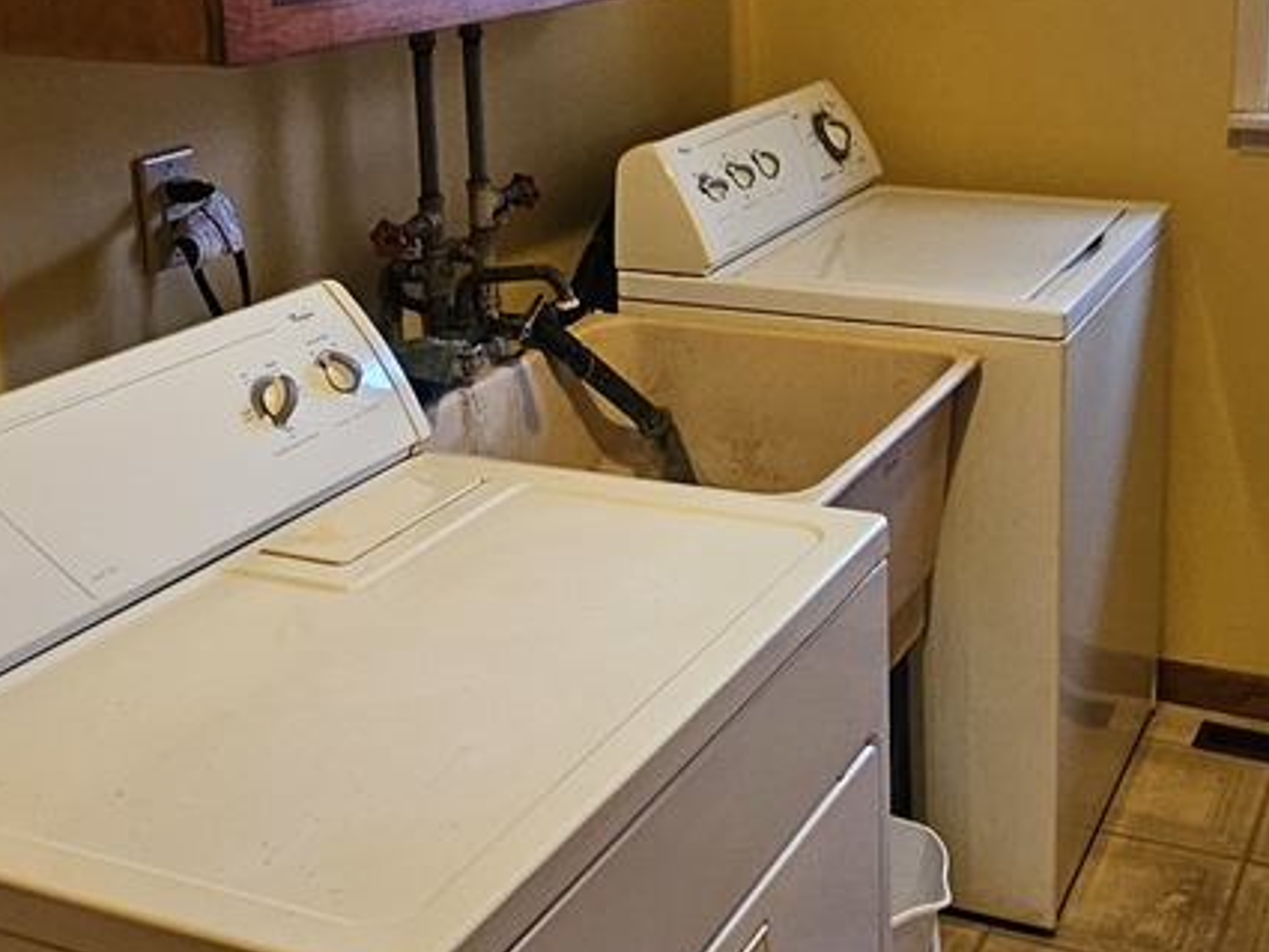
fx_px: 1613
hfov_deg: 42.4
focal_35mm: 44
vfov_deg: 32.4
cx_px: 845
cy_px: 257
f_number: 2.2
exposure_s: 1/60
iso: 250
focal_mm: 2.2
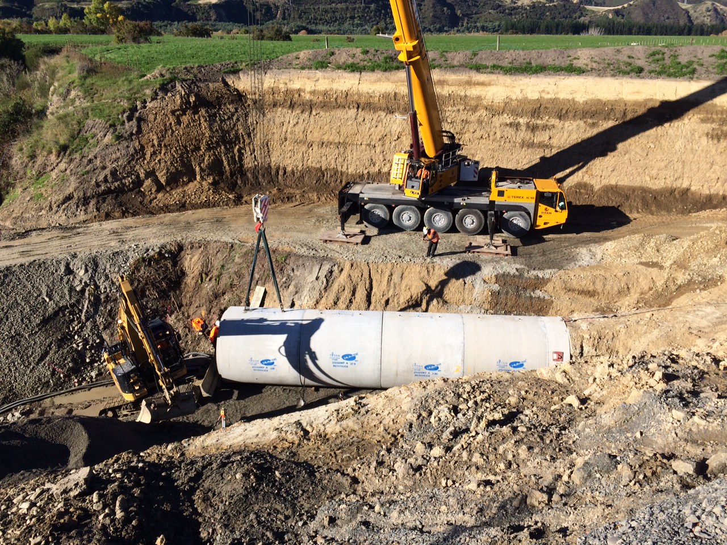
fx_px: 609
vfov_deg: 48.2
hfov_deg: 61.7
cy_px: 272
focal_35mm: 29
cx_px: 364
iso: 32
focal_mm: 4.15
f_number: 2.2
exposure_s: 1/1786
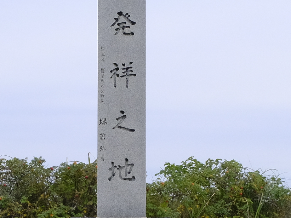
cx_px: 102
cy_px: 164
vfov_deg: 11.0
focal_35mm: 134
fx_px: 1126
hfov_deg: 14.7
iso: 1000
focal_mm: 18
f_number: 9
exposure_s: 1/550
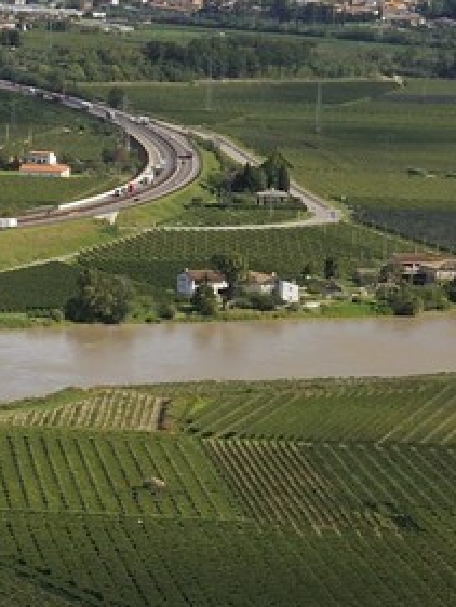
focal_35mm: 175
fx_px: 3071
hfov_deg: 7.3
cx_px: -992
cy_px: 143
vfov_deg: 11.3
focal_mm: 32
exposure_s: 1/400
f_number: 13
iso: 400
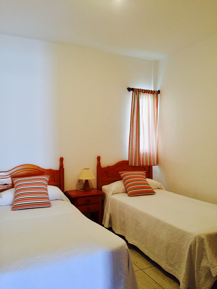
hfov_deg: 48.2
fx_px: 242
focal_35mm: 29
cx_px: 108
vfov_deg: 61.7
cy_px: 144
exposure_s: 1/33
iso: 250
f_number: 2.2
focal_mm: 4.15
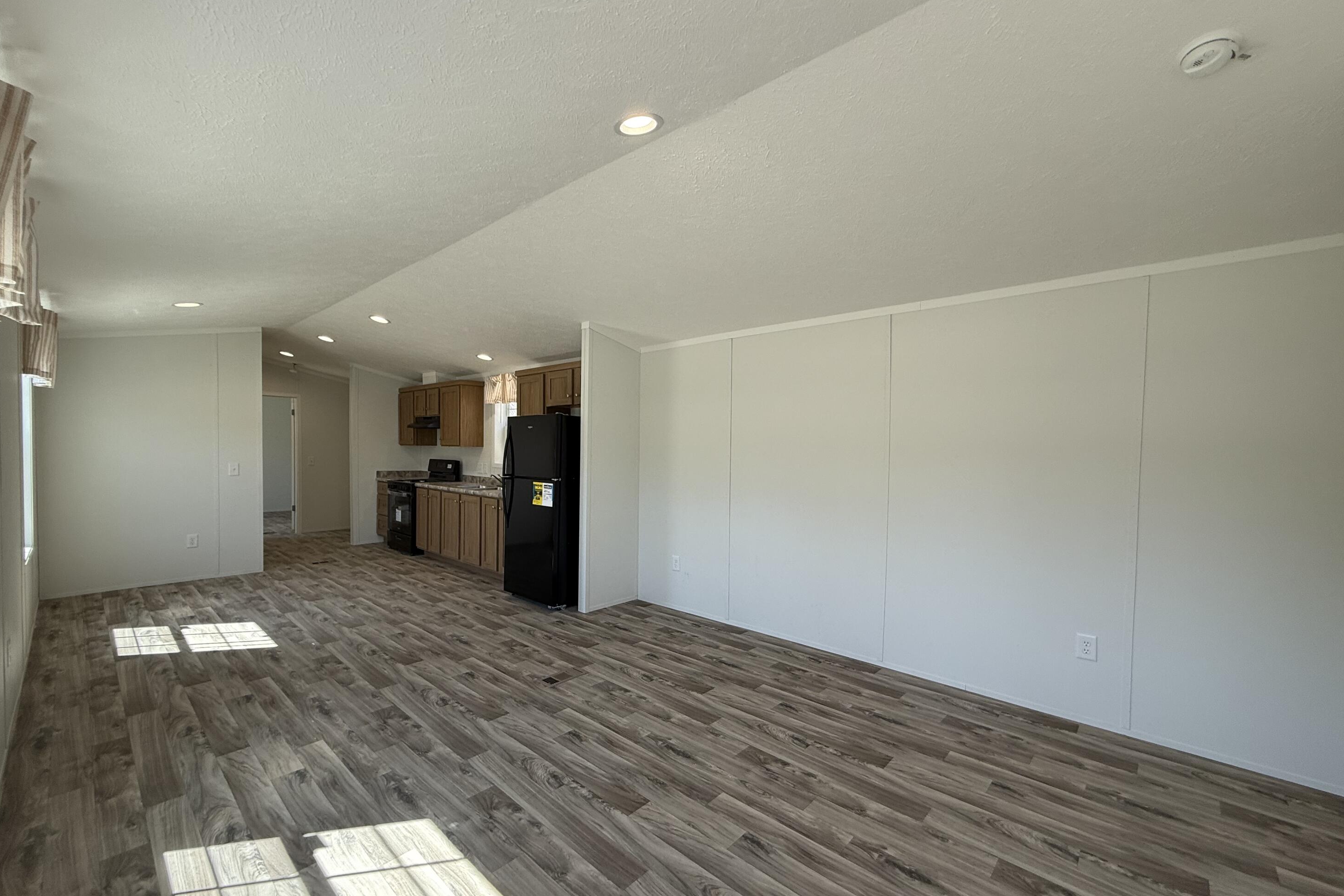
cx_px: 665
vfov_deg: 77.3
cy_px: 463
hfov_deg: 100.4
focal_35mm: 15
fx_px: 560
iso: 64
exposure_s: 1/120
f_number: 2.2
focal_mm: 2.22
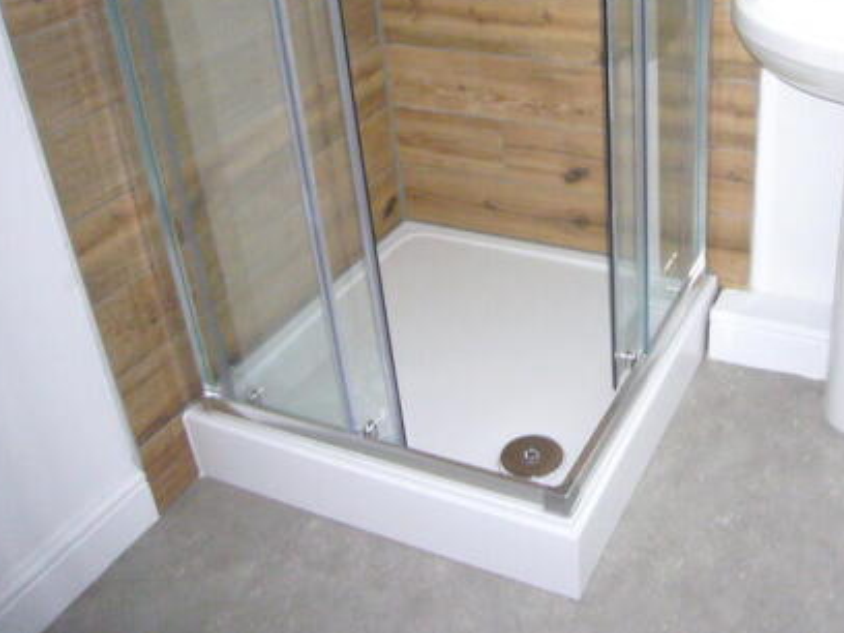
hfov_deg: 46.0
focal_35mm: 40
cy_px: 189
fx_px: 975
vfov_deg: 35.4
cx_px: 572
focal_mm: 4.6
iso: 400
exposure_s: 1/30
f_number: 2.8
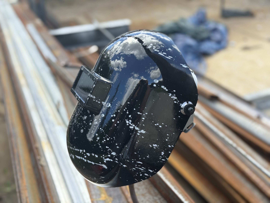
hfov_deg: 39.7
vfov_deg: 30.3
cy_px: 102
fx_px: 374
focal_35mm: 48
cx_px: 135
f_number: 1.78
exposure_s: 1/574
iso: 100
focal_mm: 6.76
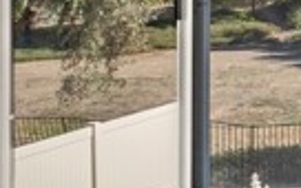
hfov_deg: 16.8
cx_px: 664
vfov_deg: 17.8
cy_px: 17
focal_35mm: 72
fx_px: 591
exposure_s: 1/75
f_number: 7.1
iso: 1250
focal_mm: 10
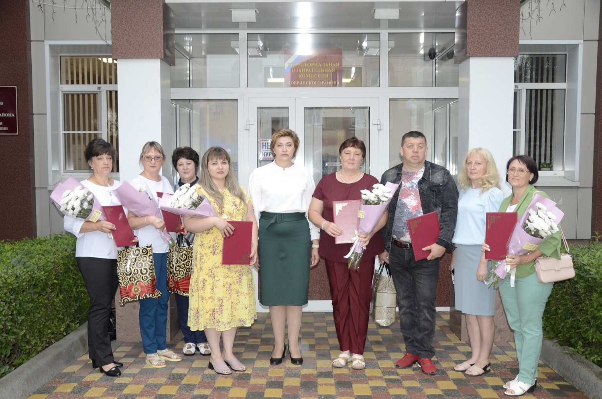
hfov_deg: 49.6
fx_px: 651
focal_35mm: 39
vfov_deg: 34.1
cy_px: 200
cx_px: 301
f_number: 5
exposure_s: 1/250
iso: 800
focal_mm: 26
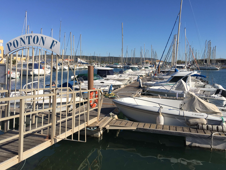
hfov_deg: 61.7
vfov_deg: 48.2
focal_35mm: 29
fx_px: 189
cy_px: 85
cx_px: 113
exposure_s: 1/2331
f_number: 2.2
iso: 25
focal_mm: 4.15
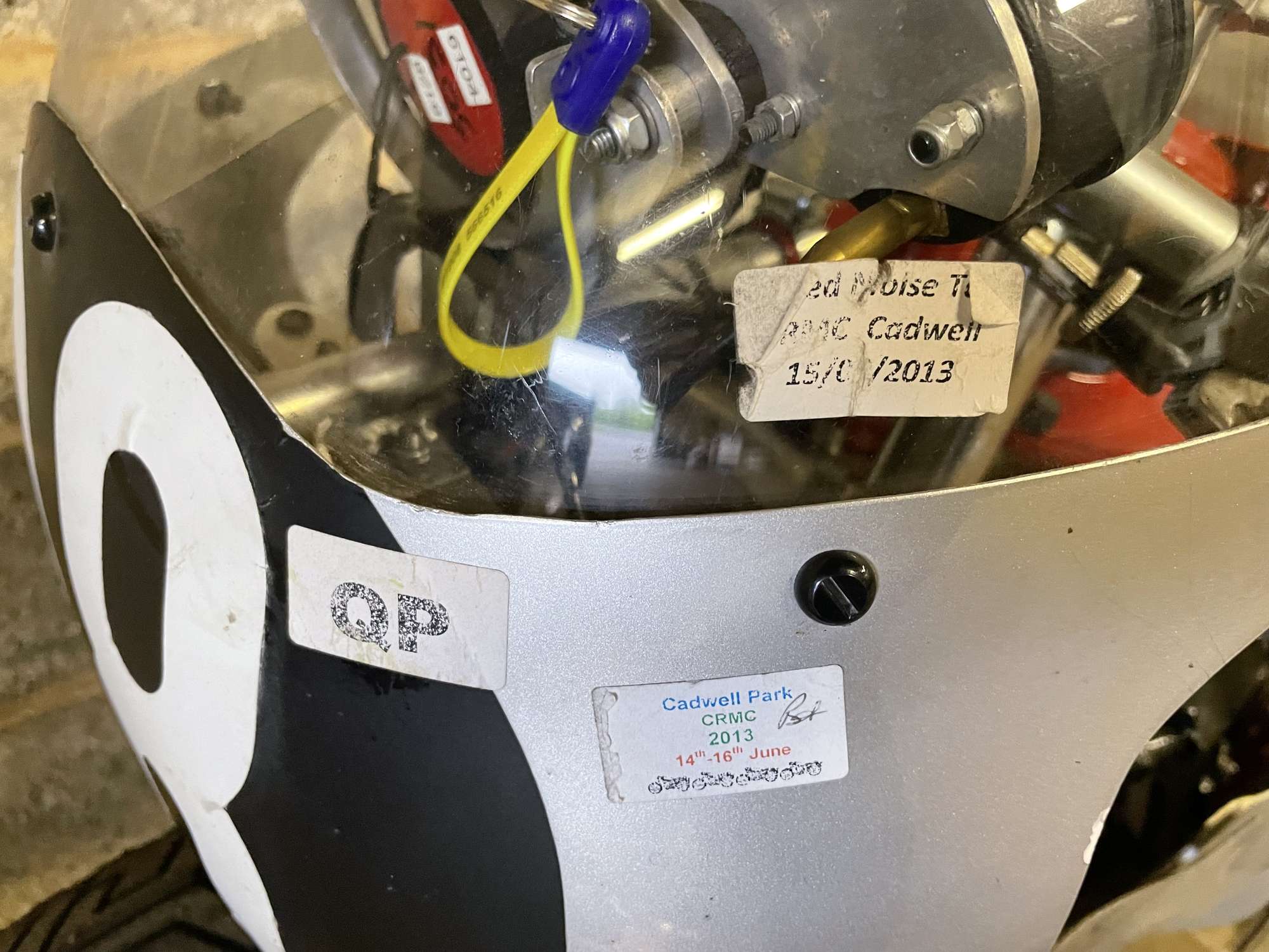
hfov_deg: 67.3
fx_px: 953
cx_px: 634
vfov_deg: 53.1
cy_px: 476
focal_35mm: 26
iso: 500
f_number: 1.6
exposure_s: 1/50
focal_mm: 4.2
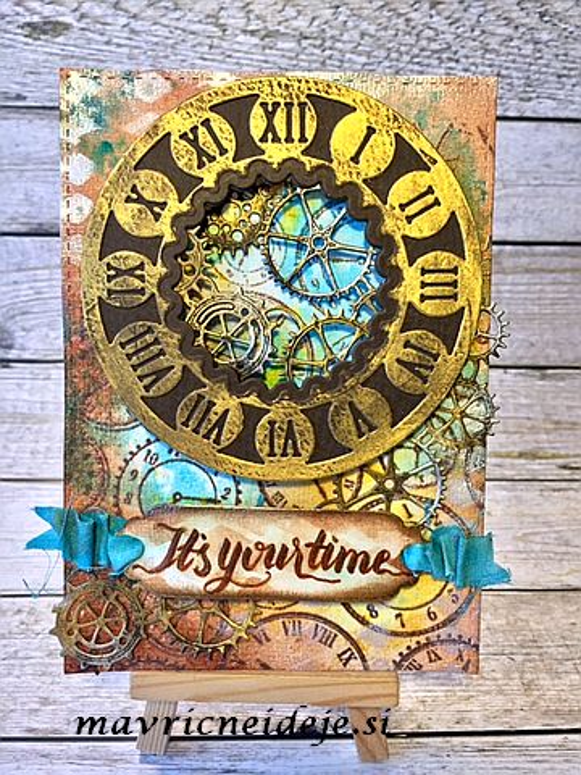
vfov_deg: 61.7
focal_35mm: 29
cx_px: 290
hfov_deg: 48.2
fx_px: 649
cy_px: 388
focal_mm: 4.15
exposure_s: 1/50
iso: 40
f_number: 2.2
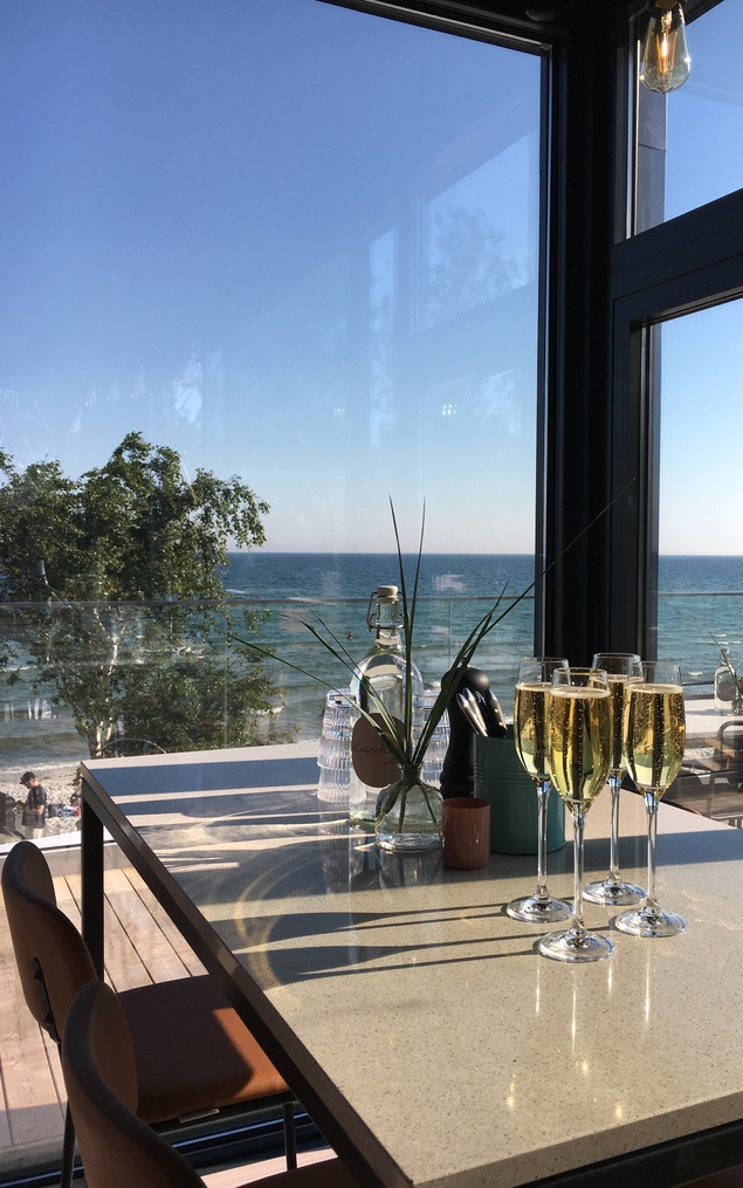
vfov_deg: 61.2
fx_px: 1004
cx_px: 419
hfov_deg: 40.6
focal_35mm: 31
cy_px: 590
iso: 25
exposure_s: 1/1304
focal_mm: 4.15
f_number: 2.2
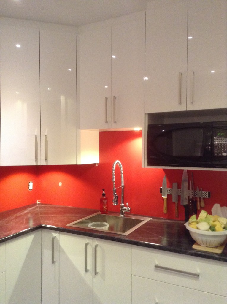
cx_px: 114
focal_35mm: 33
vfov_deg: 55.4
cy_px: 152
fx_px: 289
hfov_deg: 42.8
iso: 200
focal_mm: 3.3
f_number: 2.4
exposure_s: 1/20
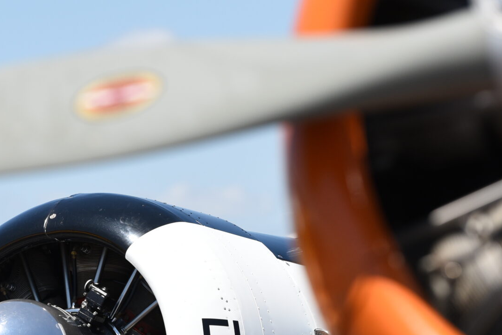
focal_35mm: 381
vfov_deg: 3.6
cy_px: 346
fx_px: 5315
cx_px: 148
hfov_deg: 5.4
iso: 400
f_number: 4
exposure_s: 1/4000
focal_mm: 160
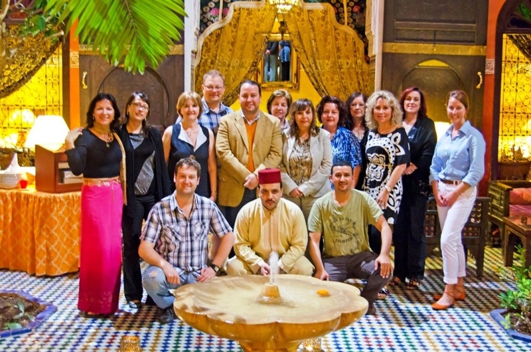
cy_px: 176
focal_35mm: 52
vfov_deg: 25.6
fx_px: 773
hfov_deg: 37.9
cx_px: 266
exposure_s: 1/5
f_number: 4.5
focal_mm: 35
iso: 2500
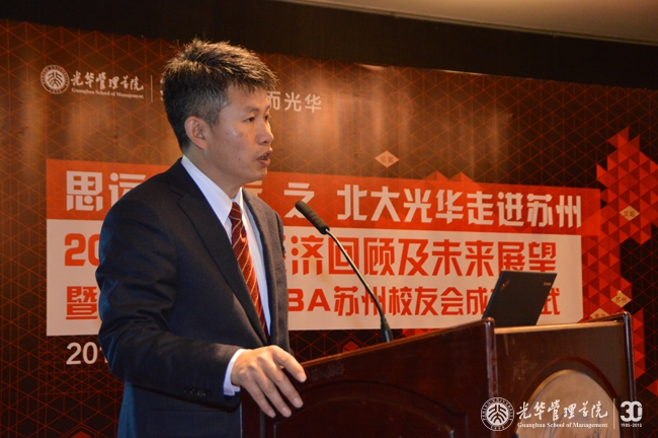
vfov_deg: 18.9
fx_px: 1315
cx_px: 329
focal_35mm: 72
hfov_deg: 28.1
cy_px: 219
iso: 2200
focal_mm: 48
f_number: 4.8
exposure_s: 1/60
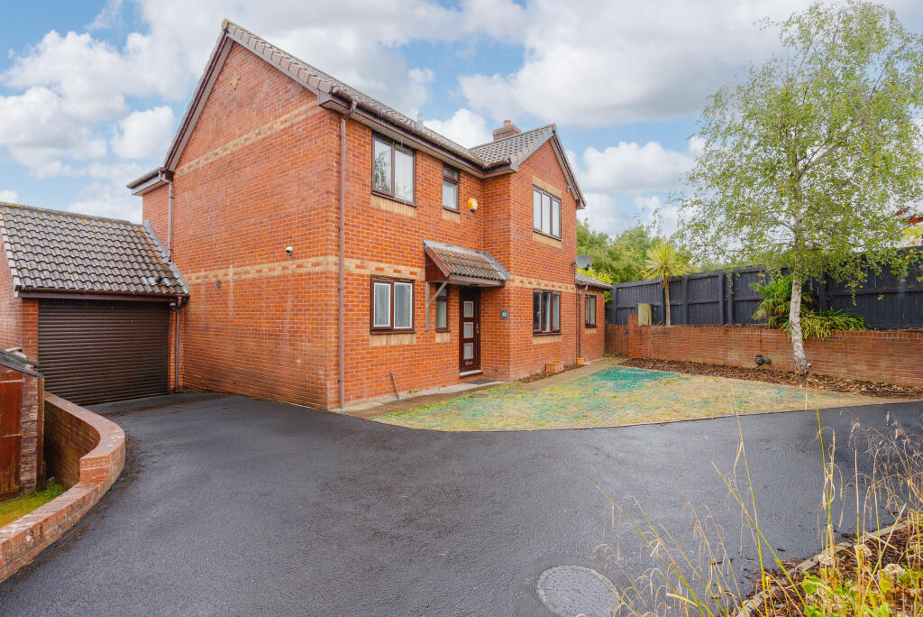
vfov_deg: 73.8
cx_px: 462
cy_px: 308
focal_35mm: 16
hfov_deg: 96.7
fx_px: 410
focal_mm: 16
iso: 500
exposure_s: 1/250
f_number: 8
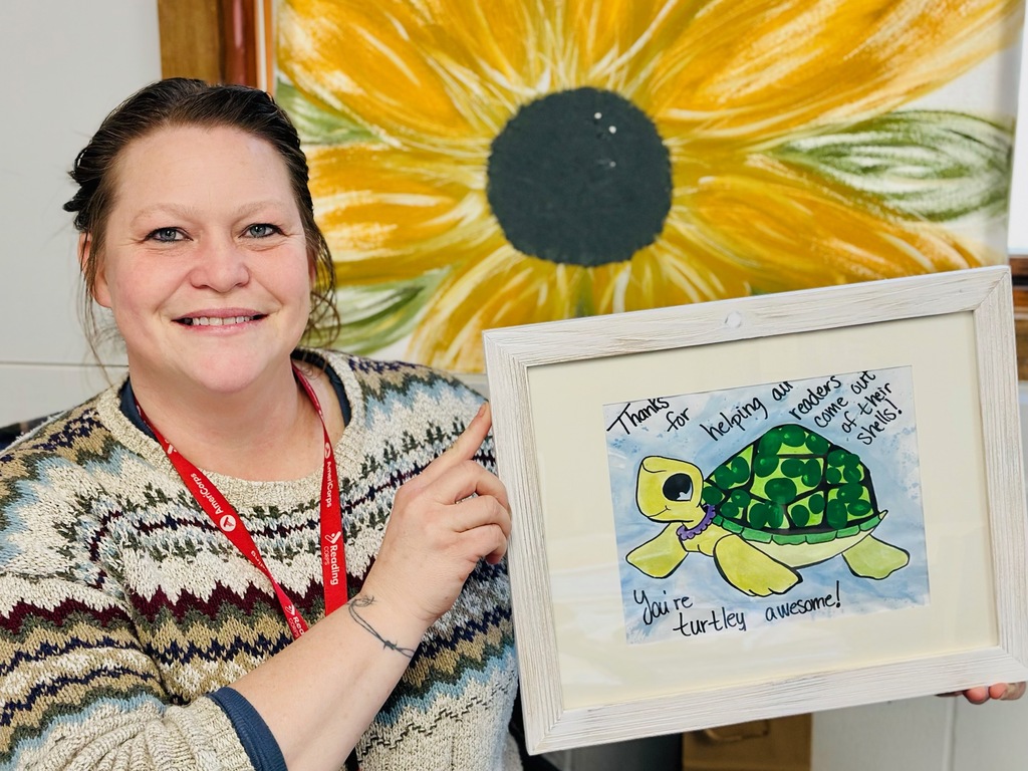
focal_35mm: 48
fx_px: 1425
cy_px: 386
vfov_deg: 30.3
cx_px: 514
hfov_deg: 39.7
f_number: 1.78
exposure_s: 1/120
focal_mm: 6.86
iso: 125
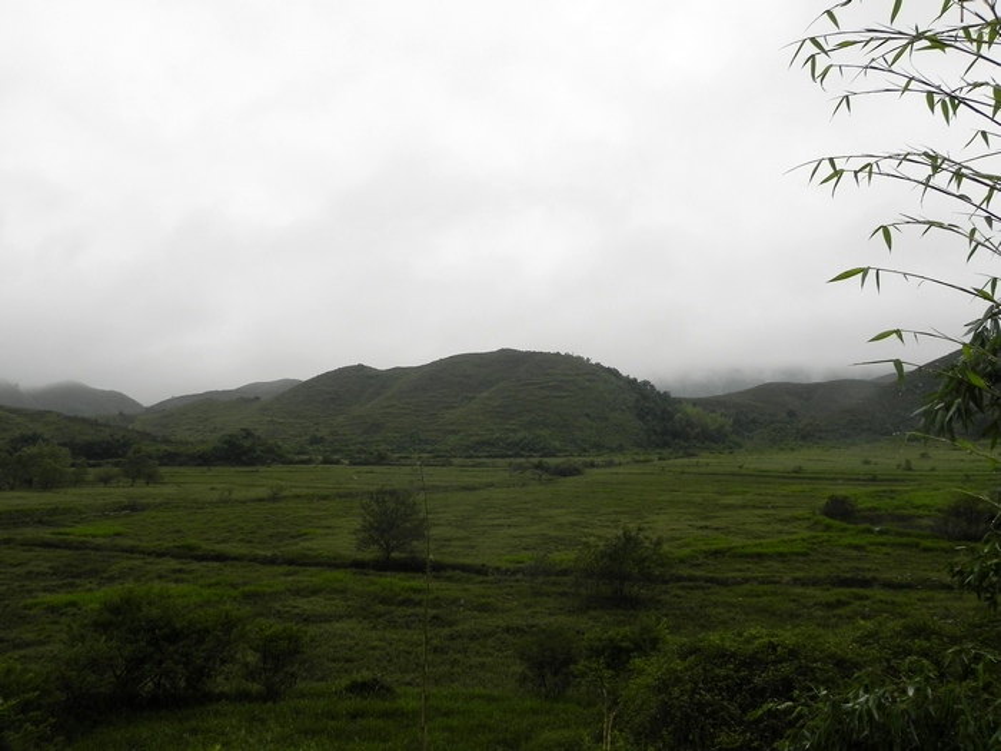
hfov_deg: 61.7
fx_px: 839
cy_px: 376
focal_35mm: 29
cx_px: 500
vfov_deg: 48.2
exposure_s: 1/188
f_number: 5.6
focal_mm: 5.2
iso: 160
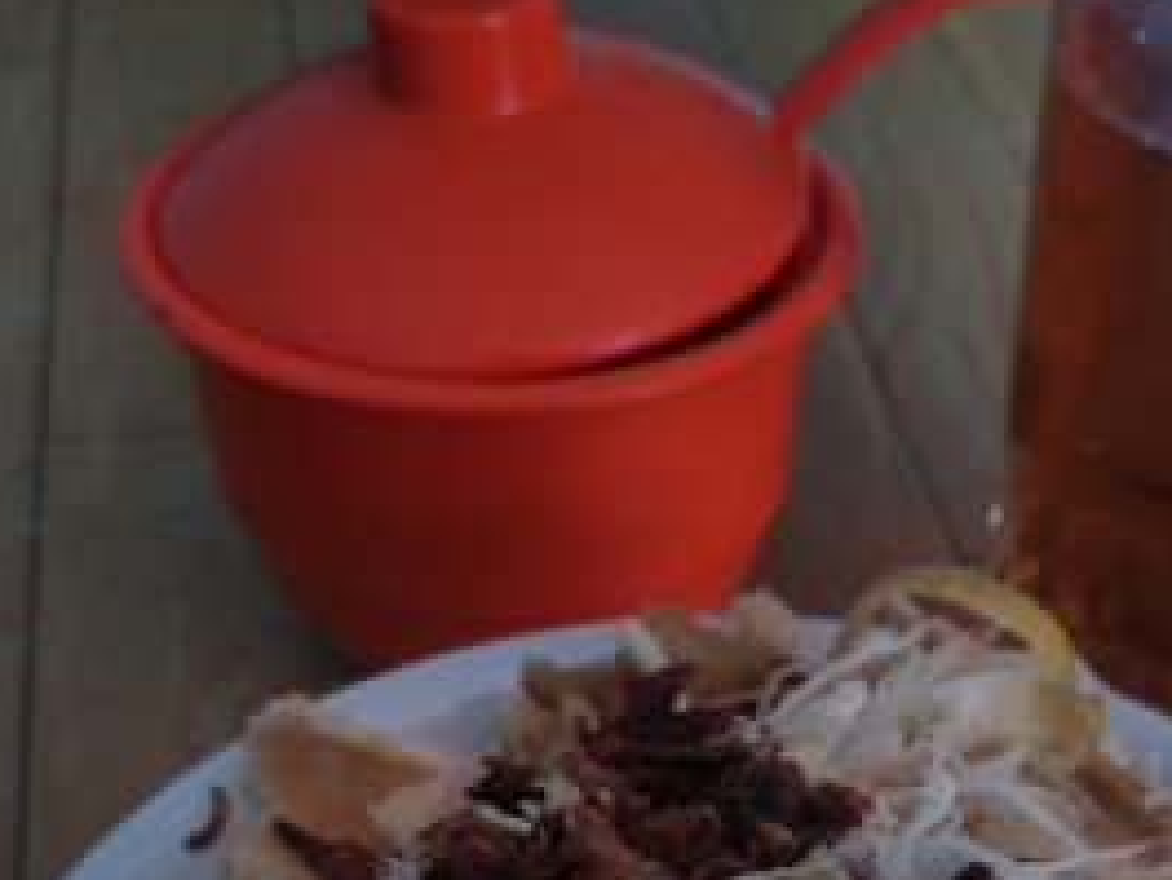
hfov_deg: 32.0
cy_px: 988
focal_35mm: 60
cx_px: 765
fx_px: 2032
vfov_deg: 22.9
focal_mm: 4.75
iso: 100
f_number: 1.75
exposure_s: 1/50
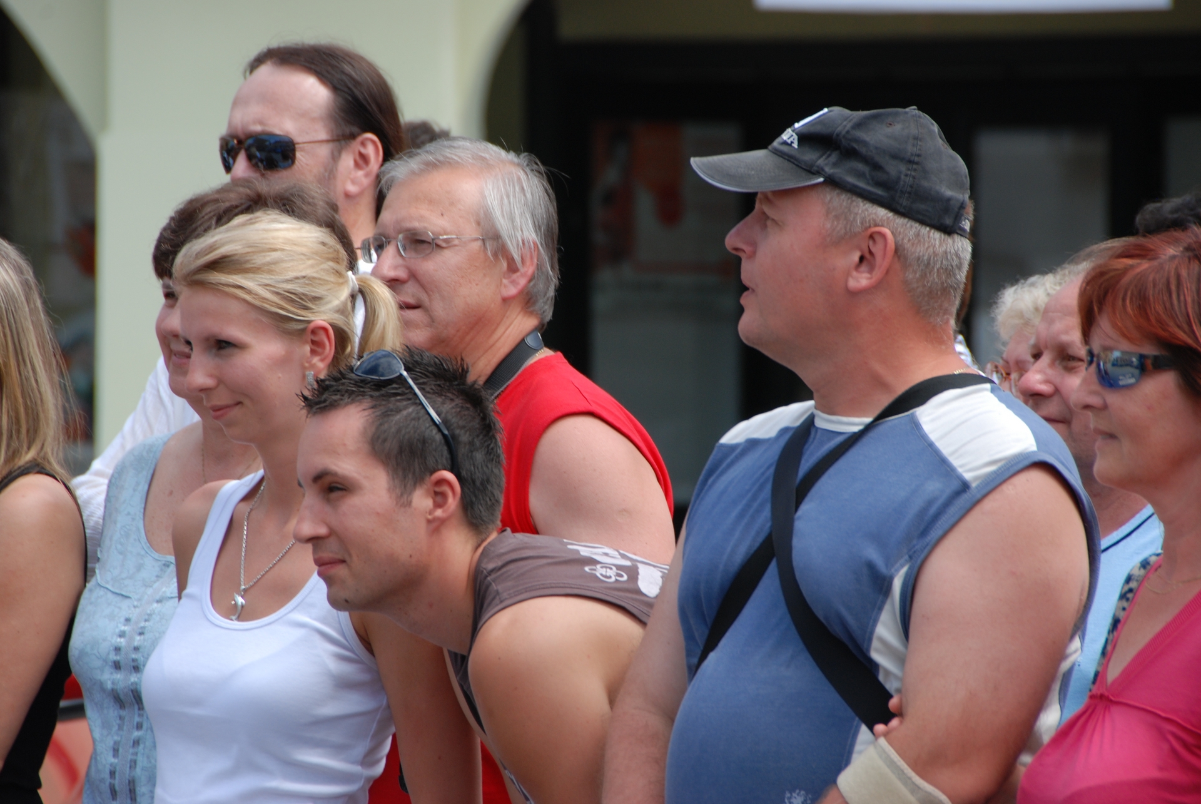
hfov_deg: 6.9
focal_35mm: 300
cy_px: 402
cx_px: 600
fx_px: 10020
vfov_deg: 4.6
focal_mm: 200
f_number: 8
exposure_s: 1/250
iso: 200
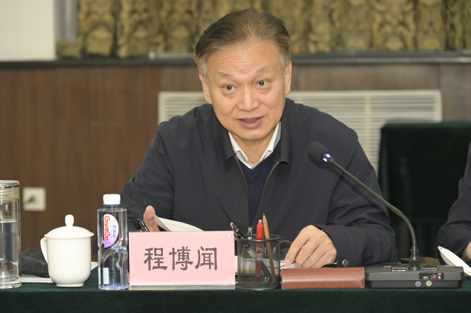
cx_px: 236
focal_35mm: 150
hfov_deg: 13.7
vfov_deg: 9.1
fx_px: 1961
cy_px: 156
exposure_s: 1/200
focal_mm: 150
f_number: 6.3
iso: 4500
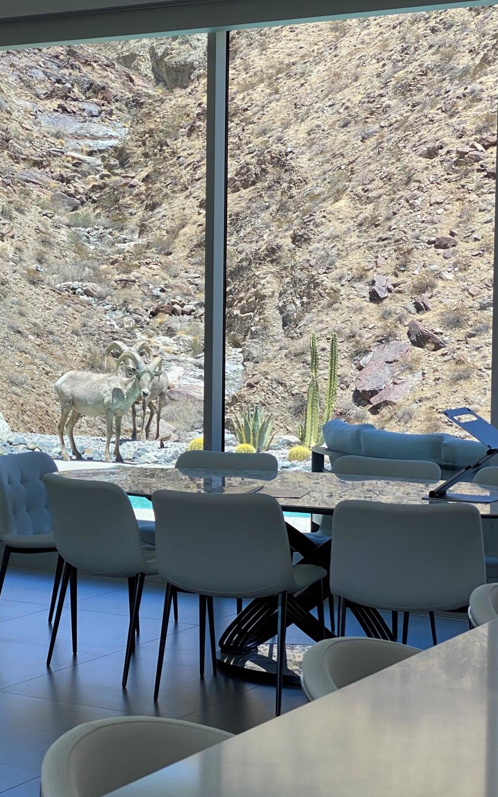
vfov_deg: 26.1
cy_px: 402
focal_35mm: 79
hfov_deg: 16.4
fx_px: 1715
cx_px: 74
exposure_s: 1/424
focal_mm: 6
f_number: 2
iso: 20
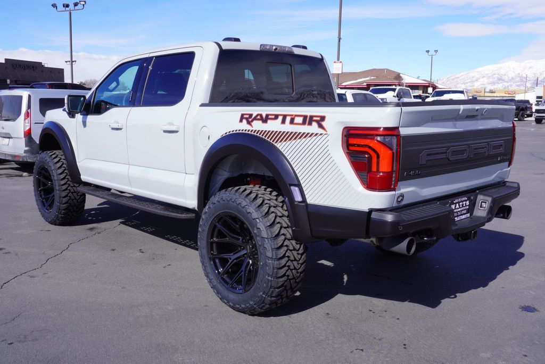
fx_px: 523
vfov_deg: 38.4
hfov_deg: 55.1
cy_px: 182
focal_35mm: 34
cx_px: 272
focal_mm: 23
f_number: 10
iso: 100
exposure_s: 1/125
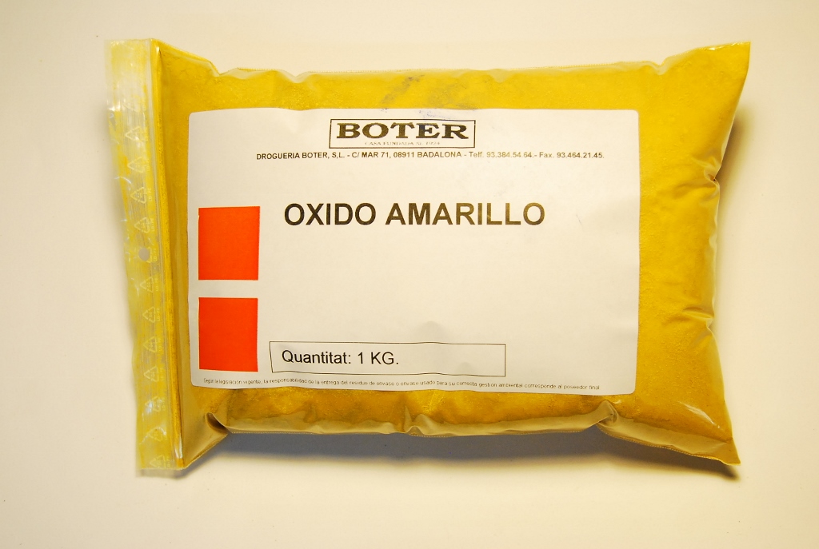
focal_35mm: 48
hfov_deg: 41.0
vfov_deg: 28.2
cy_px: 274
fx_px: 1094
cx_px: 410
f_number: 5.6
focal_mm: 32
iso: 800
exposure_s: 1/100
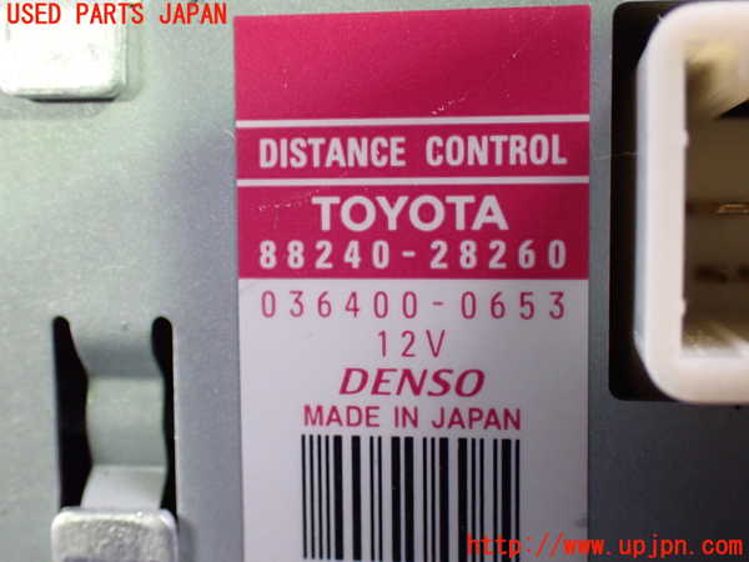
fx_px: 1082
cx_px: 374
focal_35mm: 50
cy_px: 281
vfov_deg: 29.1
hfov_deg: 38.2
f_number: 3.2
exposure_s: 1/50
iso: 1000
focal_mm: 9.01
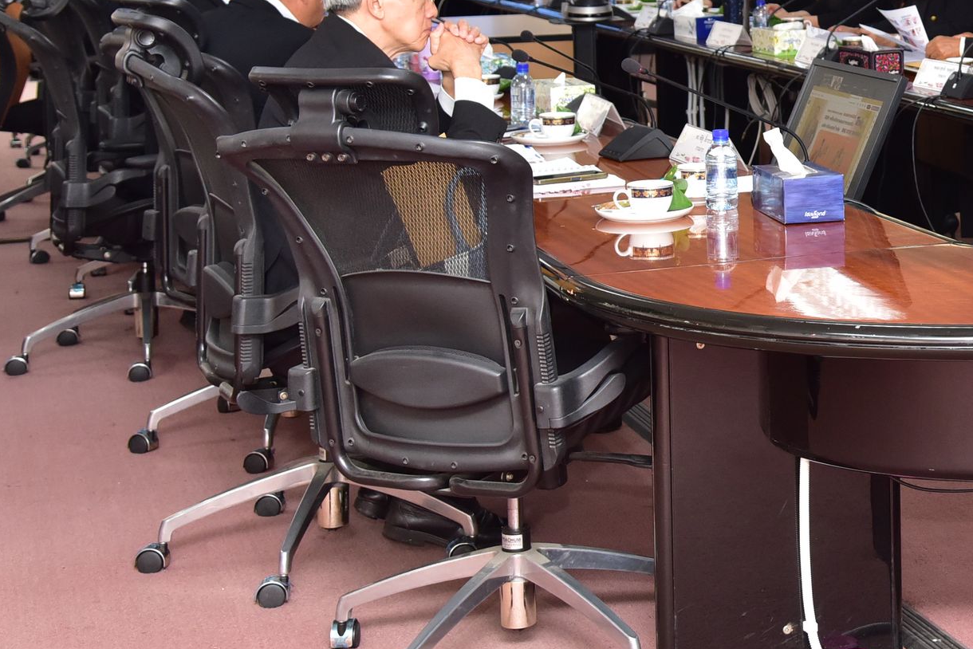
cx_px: 930
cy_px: 20
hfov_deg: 23.9
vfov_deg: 16.4
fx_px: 2217
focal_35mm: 82
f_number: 5.6
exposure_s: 1/125
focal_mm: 40
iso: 1600
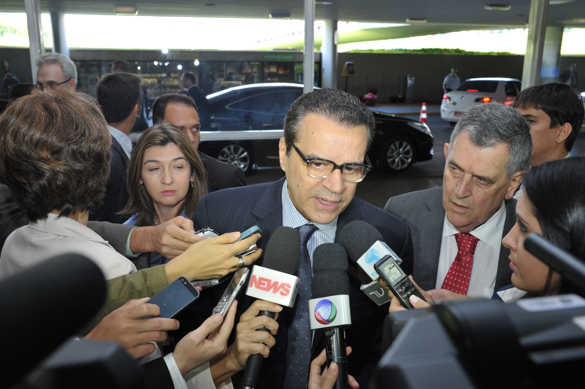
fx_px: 568
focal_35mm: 35
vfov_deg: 37.8
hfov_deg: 54.5
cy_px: 194
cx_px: 292
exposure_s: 1/100
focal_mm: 35
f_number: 6.3
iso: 1000
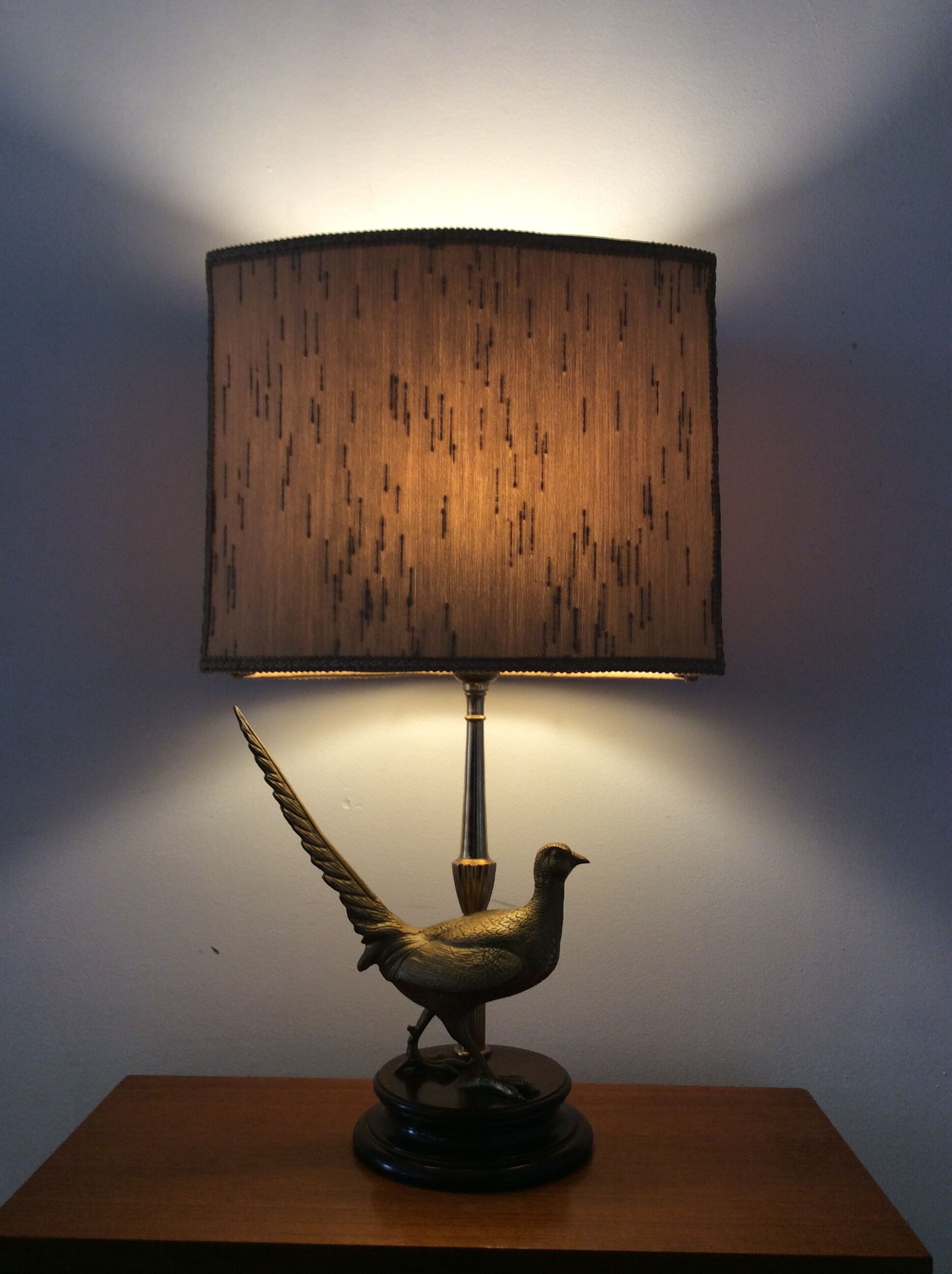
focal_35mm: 32
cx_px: 476
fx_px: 1177
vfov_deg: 56.9
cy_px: 637
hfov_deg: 44.1
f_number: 2.4
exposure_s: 1/25
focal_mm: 3.3
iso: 40
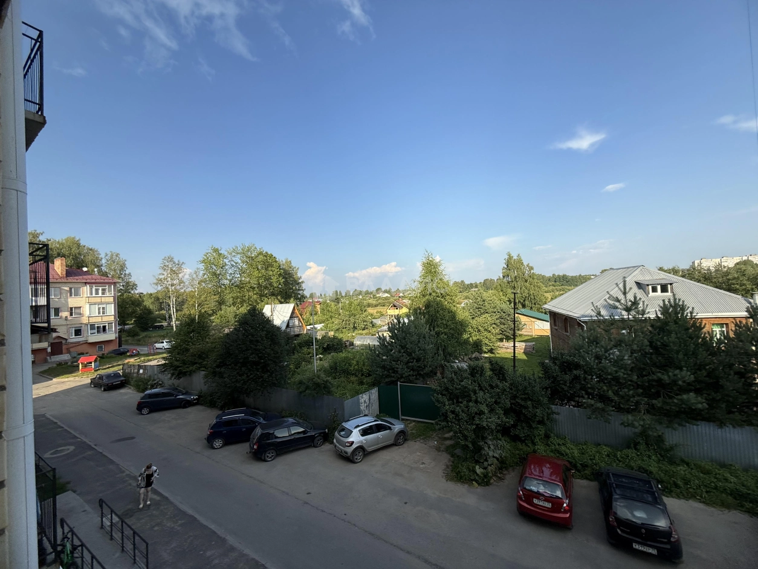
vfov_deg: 85.7
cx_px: 379
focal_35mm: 14
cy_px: 284
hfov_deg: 102.1
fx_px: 307
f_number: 2.2
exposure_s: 1/1259
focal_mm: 2.22
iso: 50
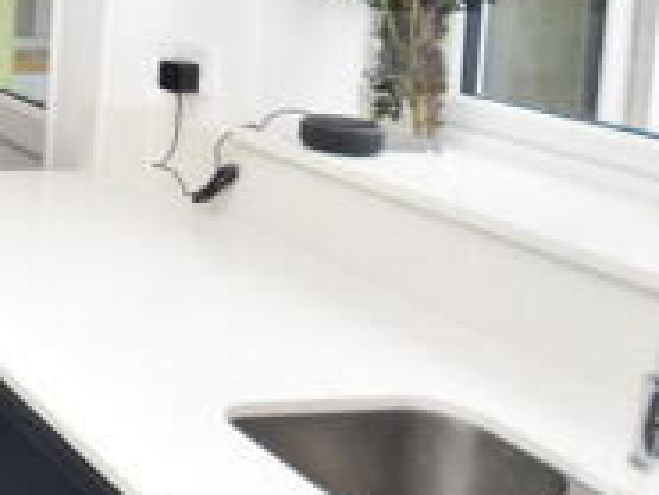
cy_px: -69
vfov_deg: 26.1
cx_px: -429
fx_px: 972
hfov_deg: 24.4
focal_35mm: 51
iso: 800
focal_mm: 10
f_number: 5
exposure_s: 1/200
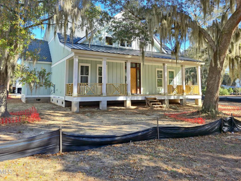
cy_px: 72
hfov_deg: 63.4
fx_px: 195
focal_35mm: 28
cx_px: 118
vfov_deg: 49.4
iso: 12
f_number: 1.7
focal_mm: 6.3
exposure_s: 1/203
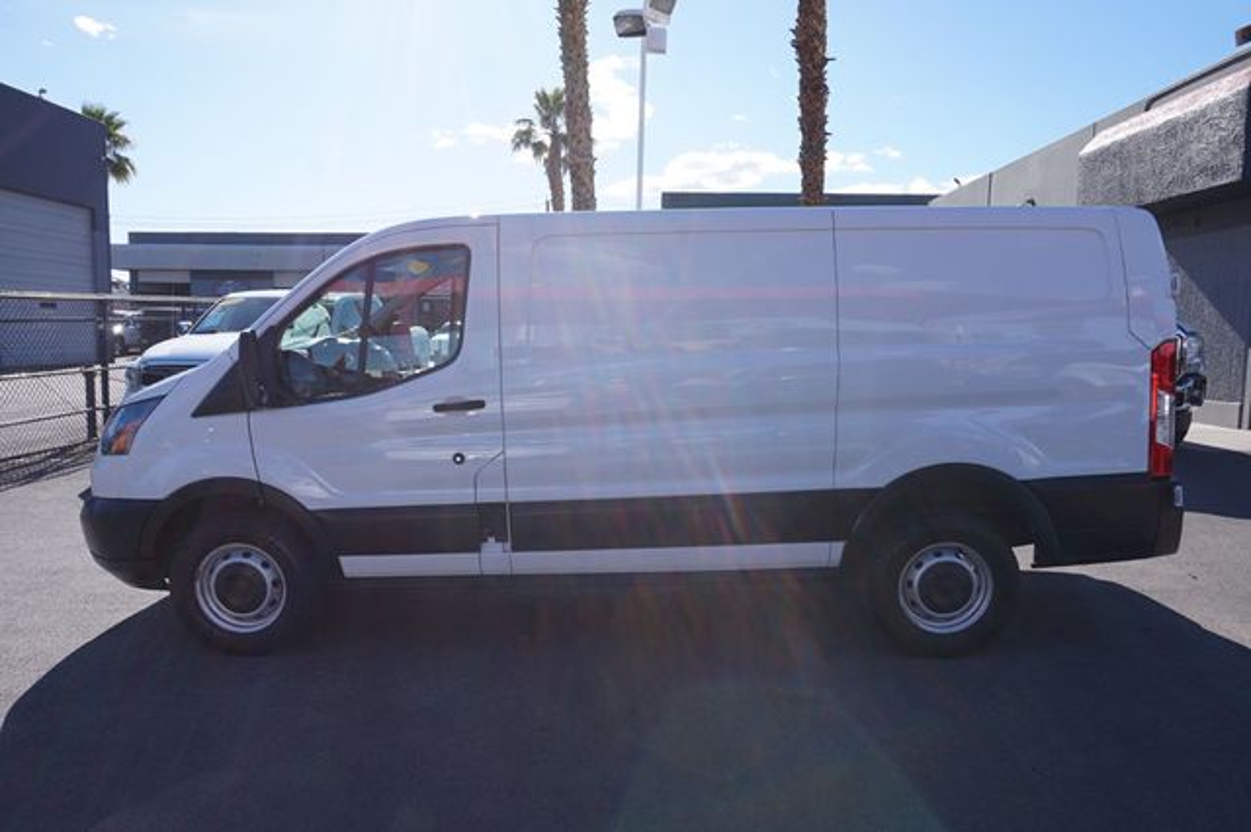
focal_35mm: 24
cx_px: 626
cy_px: 416
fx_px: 834
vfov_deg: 53.1
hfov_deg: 73.8
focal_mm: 16
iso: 100
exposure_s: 1/125
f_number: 9
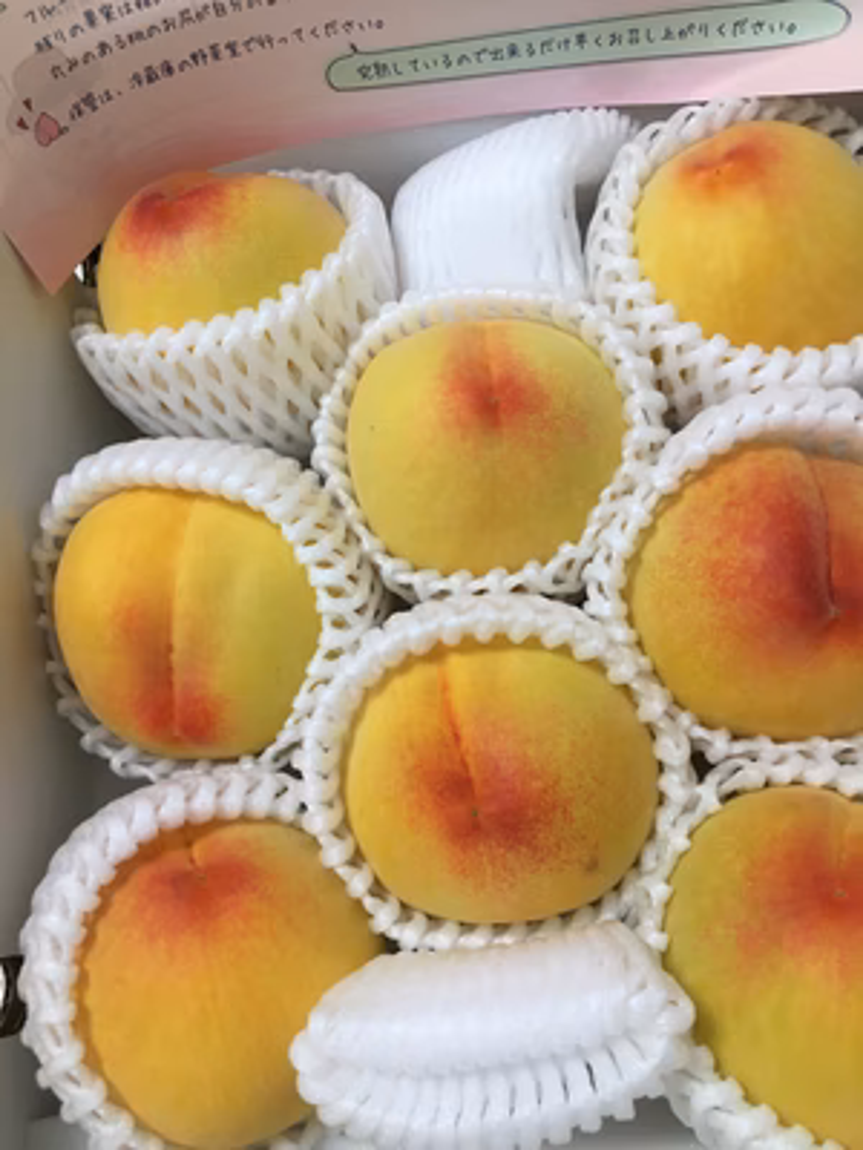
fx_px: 964
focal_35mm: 29
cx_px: 432
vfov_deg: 61.7
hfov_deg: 48.2
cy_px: 575
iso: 80
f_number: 2.2
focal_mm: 4.15
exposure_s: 1/30
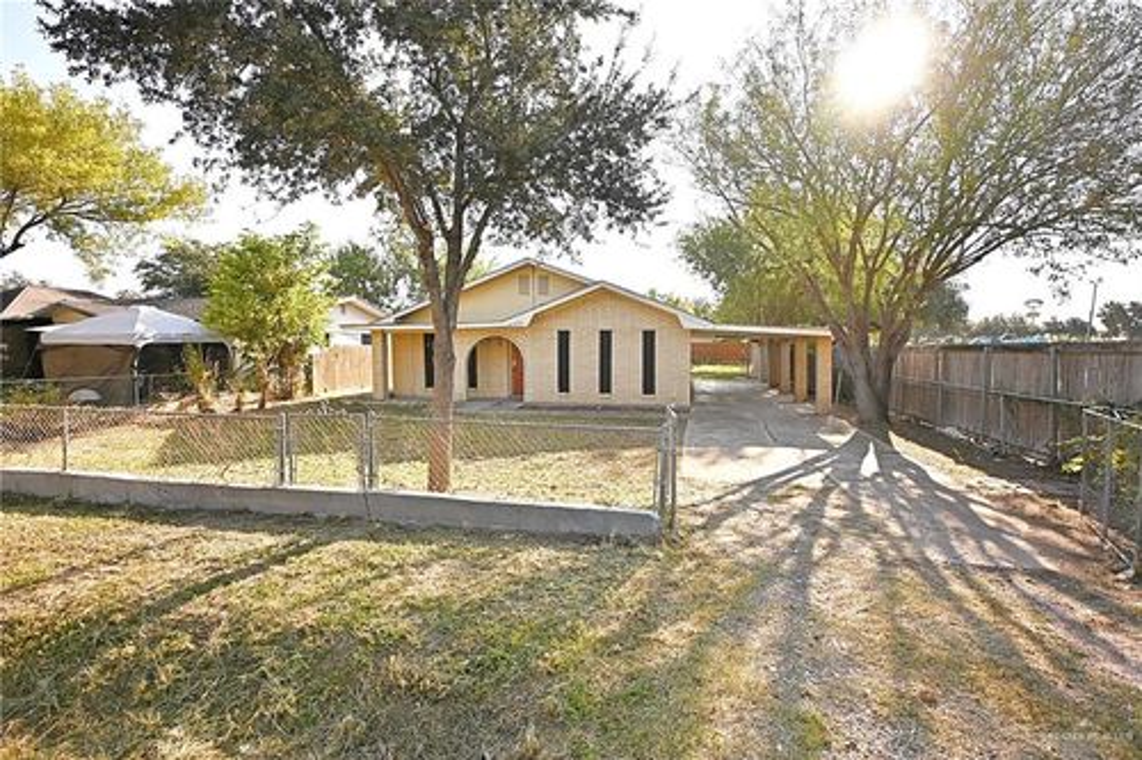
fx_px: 571
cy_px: 380
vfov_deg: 67.3
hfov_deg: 90.0
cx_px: 571
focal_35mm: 18
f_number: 3.5
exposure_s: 1/500
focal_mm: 12
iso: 100
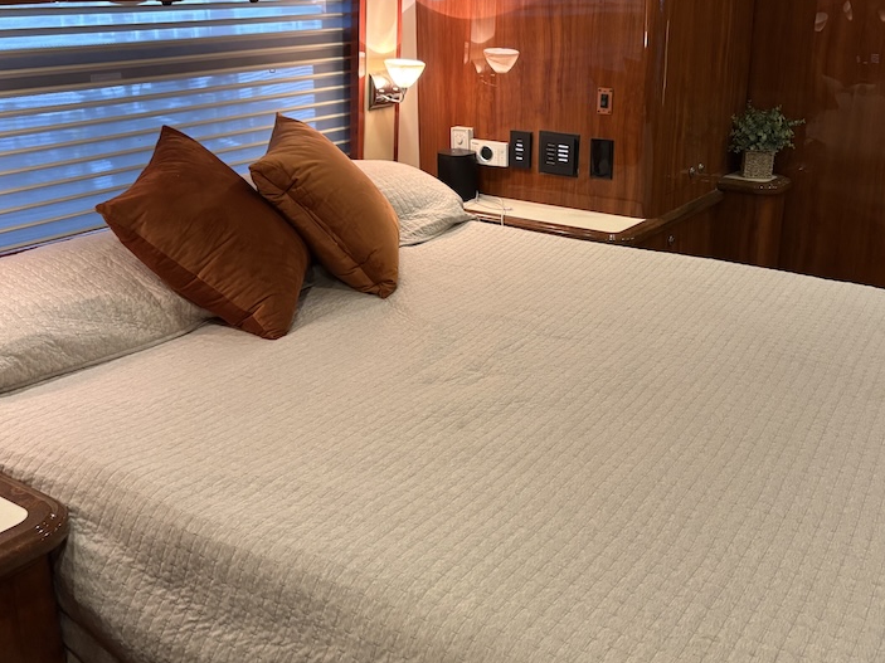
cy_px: 273
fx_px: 946
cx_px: 509
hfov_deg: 50.0
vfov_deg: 38.5
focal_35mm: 37
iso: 400
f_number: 1.6
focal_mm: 5.96
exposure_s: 1/60
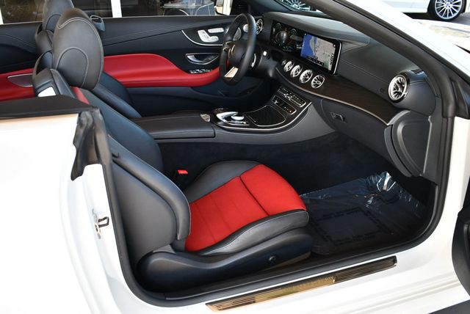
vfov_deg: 36.9
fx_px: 470
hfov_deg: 53.1
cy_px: 157
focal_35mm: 36
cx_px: 235
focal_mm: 18
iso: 400
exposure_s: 1/250
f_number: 3.5
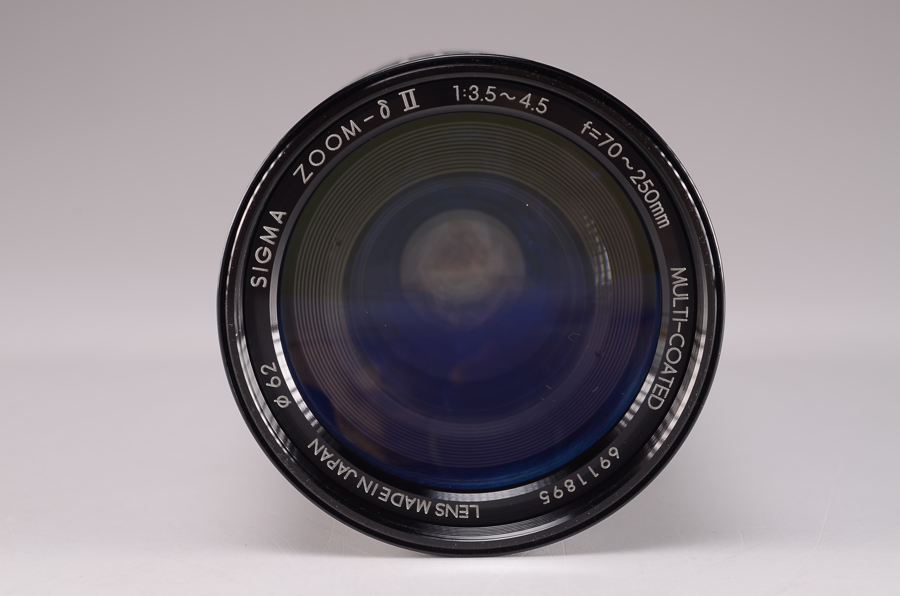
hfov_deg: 27.0
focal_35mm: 75
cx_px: 450
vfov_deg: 18.1
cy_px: 298
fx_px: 1871
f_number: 10
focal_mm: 50
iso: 100
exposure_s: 1/80
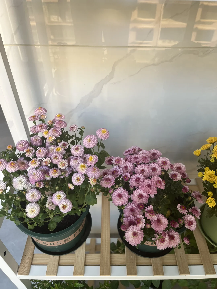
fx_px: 217
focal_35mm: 26
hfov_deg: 53.1
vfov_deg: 67.3
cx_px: 108
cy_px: 144
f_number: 1.6
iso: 100
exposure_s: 1/121
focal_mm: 5.1
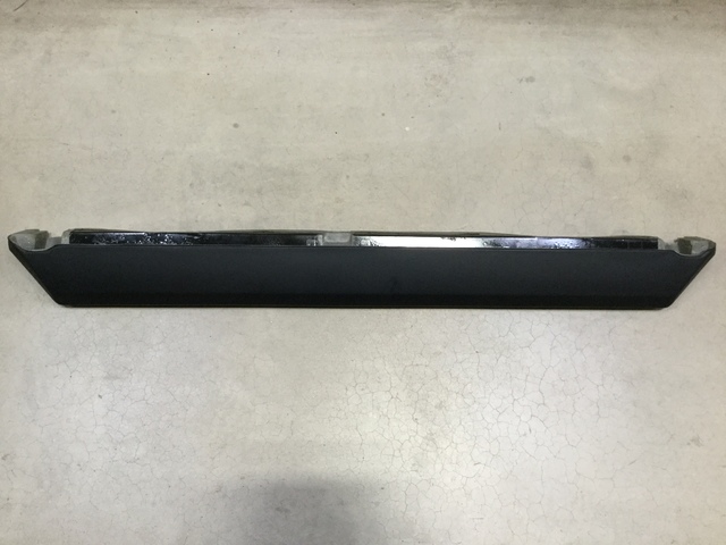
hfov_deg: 58.4
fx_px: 650
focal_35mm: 31
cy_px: 272
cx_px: 363
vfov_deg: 45.4
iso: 100
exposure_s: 1/30
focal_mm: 3.3
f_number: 2.4
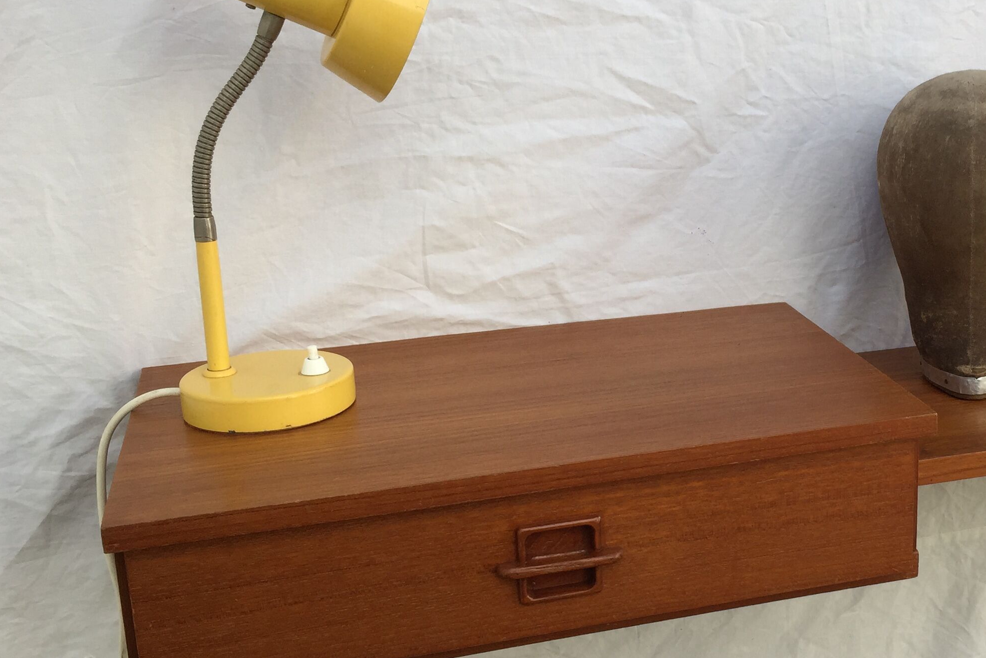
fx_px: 1369
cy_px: 319
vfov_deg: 27.0
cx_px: 759
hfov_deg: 38.4
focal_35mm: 50
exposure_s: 1/434
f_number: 2.2
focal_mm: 4.15
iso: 32
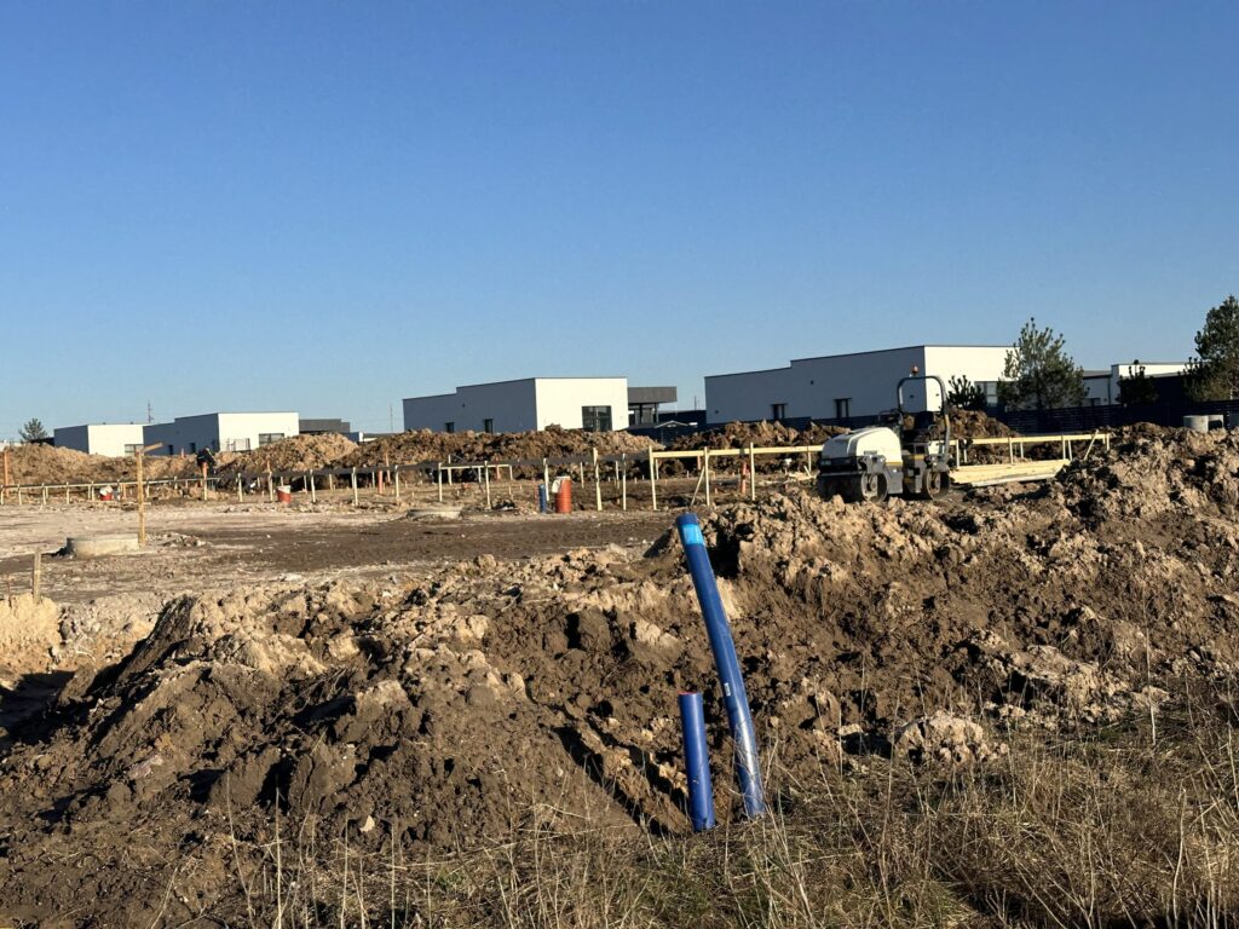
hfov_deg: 39.7
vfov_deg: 30.3
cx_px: 620
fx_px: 1718
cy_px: 464
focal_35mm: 48
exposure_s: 1/4785
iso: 64
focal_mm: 6.86
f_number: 1.78
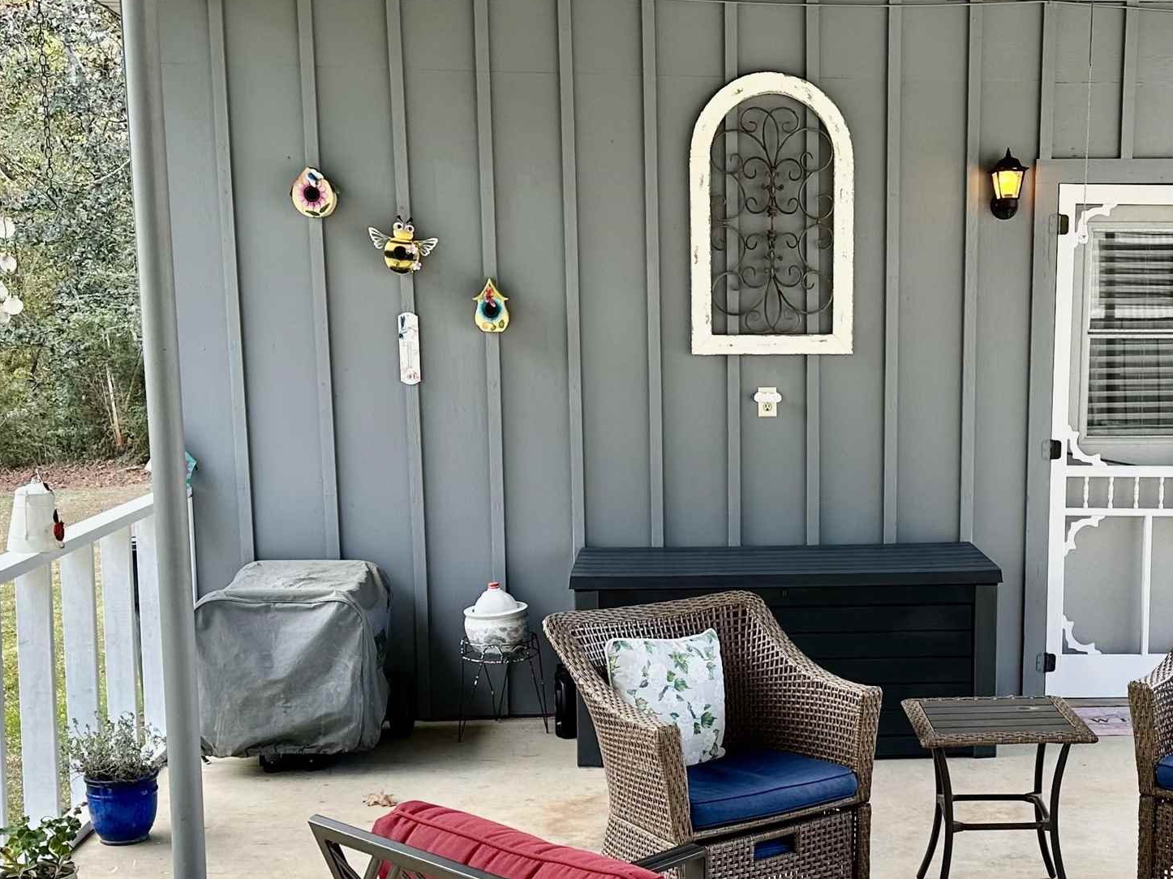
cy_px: 561
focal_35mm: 51
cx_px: 828
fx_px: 1728
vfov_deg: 28.4
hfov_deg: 36.9
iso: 64
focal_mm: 6.86
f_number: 1.78
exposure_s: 1/201
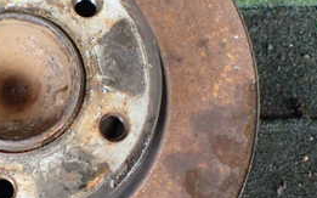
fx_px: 631
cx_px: 19
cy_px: 106
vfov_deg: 17.8
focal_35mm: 73
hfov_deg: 27.0
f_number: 2.3
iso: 800
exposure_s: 1/60
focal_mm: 5.4
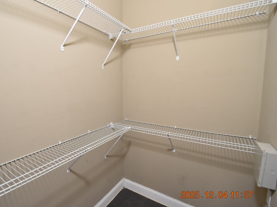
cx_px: 121
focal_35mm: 17
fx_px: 136
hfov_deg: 90.5
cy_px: 103
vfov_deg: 74.7
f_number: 3.5
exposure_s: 1/15
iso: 800
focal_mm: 10
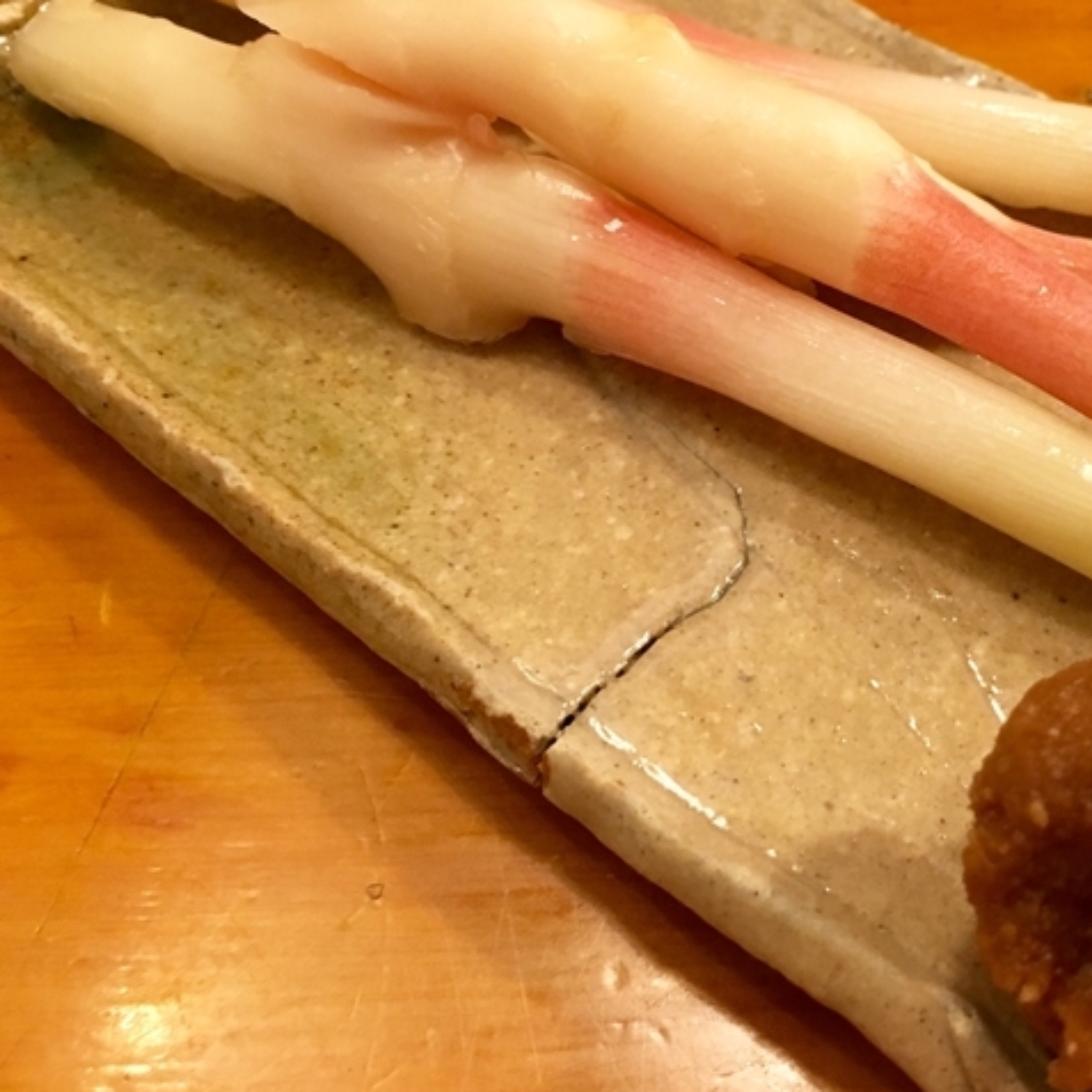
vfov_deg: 39.0
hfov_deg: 37.7
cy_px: 424
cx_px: 884
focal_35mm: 43
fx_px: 1535
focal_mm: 4.15
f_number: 2.2
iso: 200
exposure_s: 1/17
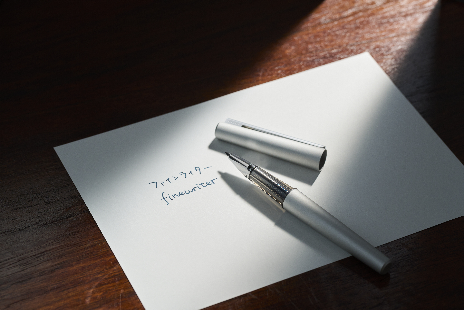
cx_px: 232
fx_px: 1289
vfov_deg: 13.7
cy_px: 155
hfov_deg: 20.4
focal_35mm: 100
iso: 400
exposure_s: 1/15
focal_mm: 100
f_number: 8
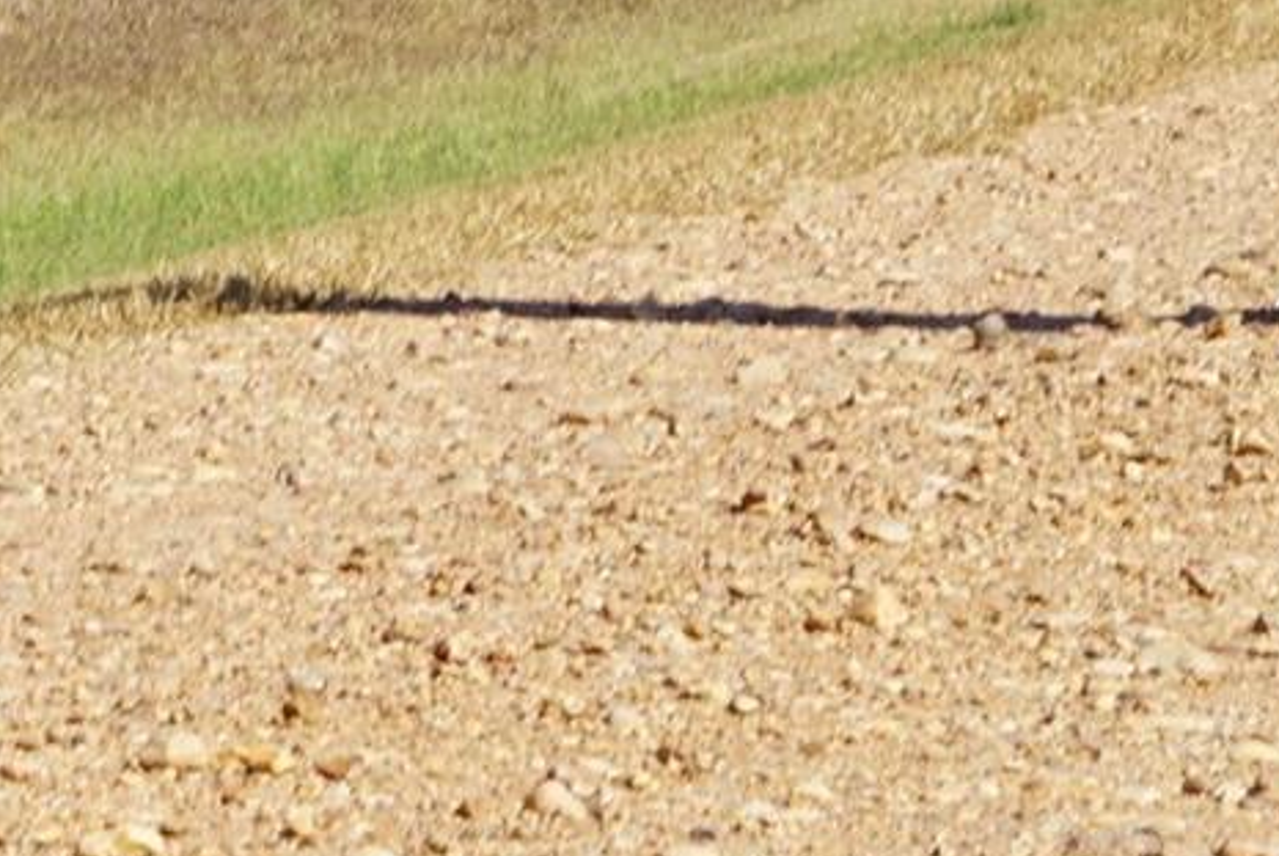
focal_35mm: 330
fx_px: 11735
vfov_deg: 4.1
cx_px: -1015
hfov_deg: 6.1
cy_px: -855
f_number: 11
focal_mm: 50
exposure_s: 1/100
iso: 100
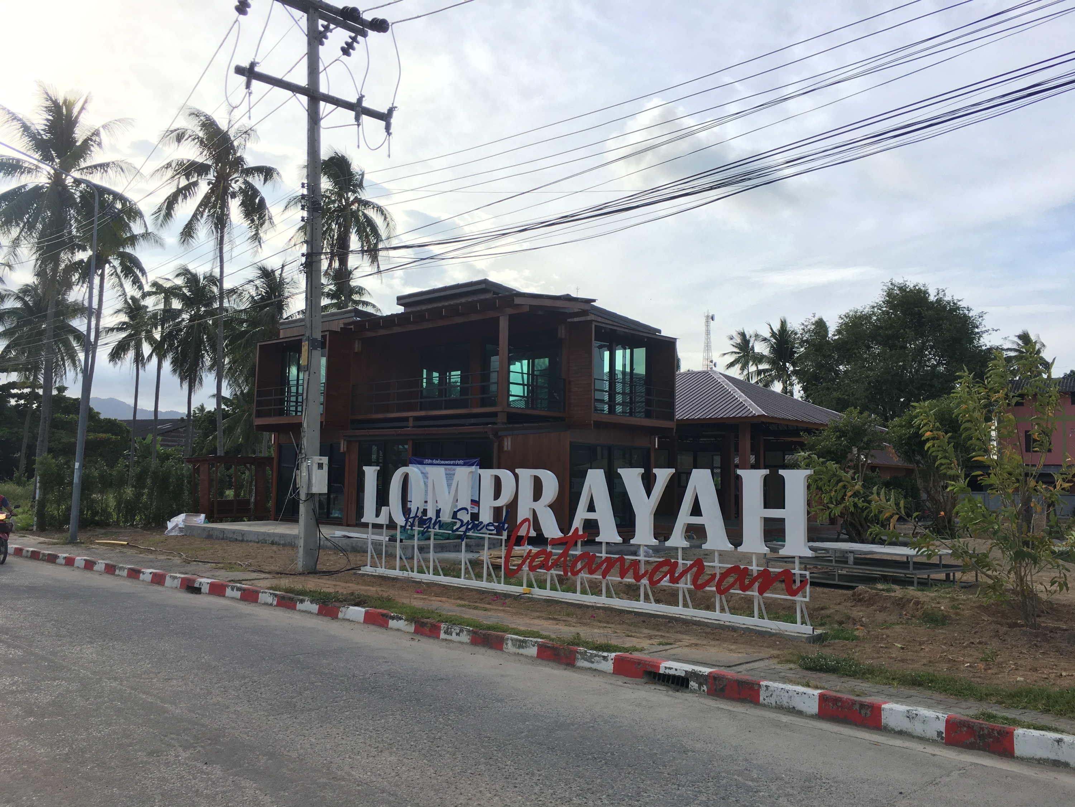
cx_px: 538
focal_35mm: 29
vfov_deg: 48.2
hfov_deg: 61.7
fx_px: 901
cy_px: 404
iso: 25
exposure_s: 1/818
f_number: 2.2
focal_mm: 4.15
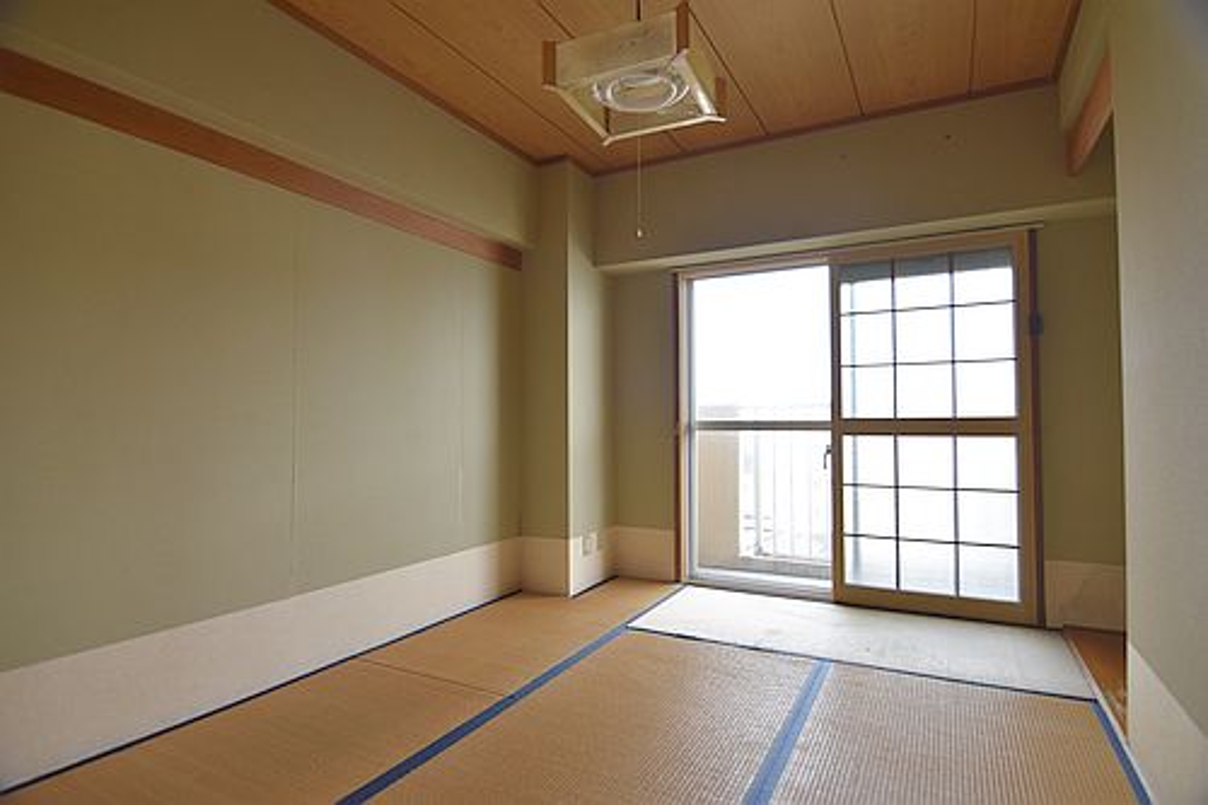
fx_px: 604
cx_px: 604
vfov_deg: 67.3
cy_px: 402
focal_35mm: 18
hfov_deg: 90.0
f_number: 5.6
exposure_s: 1/125
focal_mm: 12
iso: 400
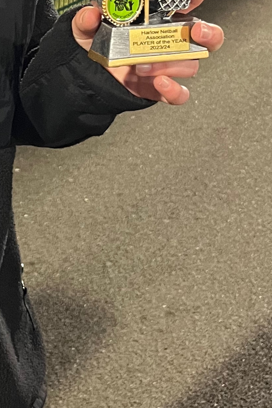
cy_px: -10
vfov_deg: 22.2
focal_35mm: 88
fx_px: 997
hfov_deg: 14.7
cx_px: -102
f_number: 1.6
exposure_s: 1/50
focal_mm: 5.1
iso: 250
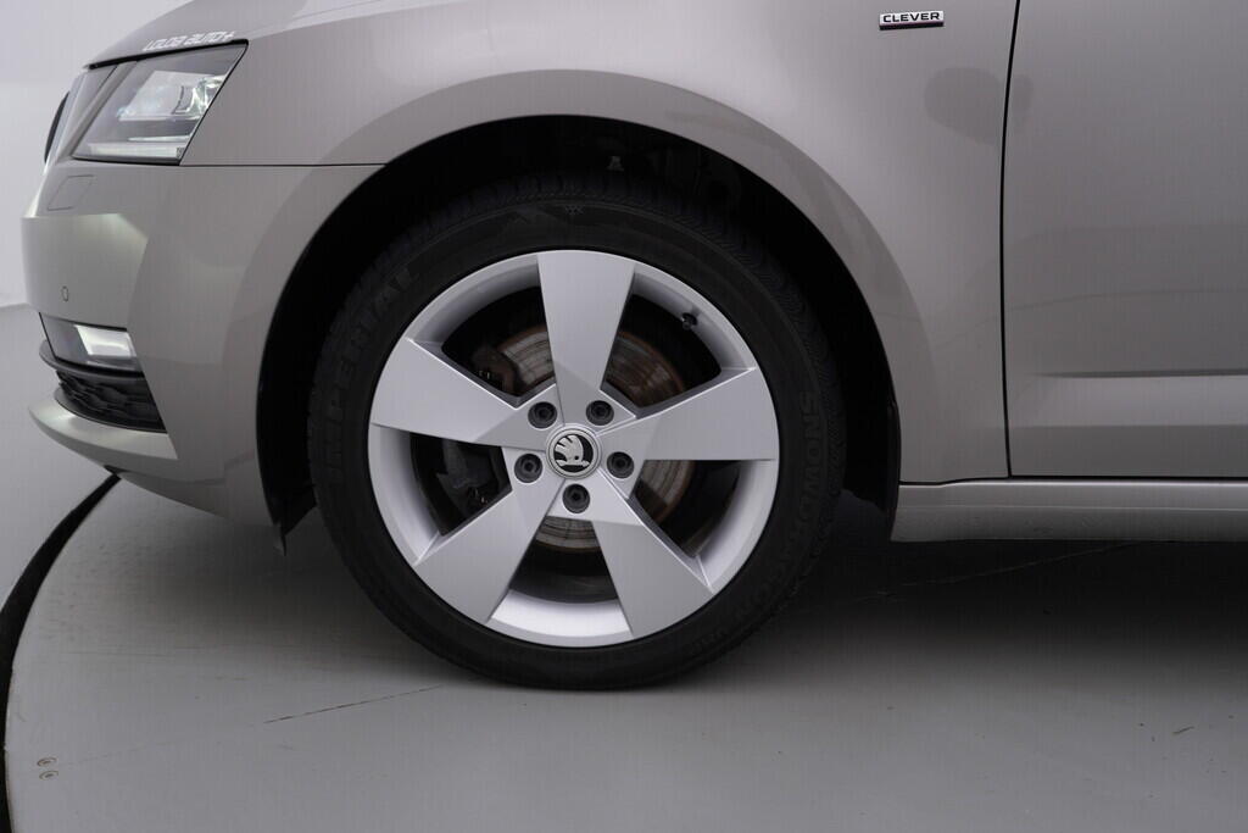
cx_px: 624
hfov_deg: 53.1
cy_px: 416
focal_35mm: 36
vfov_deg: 36.9
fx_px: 1248
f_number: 4.5
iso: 125
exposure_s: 1/100
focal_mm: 24
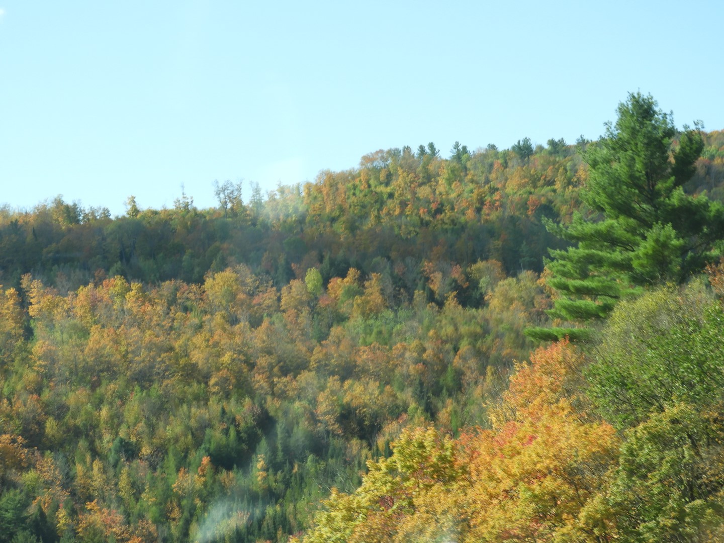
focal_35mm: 125
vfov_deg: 11.9
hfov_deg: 15.8
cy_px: 272
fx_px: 2614
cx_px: 362
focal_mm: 22.4
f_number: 5
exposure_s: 1/200
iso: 100
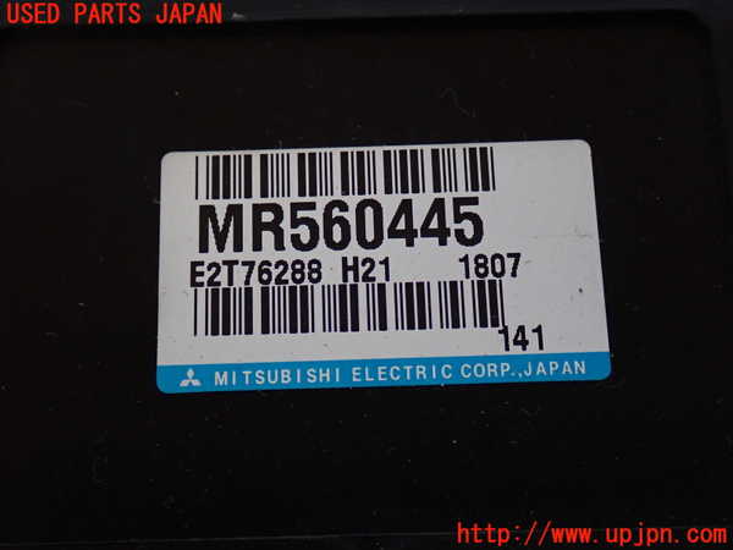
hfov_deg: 35.5
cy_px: 275
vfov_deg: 27.0
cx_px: 366
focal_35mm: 54
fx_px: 1143
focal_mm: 9.65
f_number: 3.3
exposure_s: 1/50
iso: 500
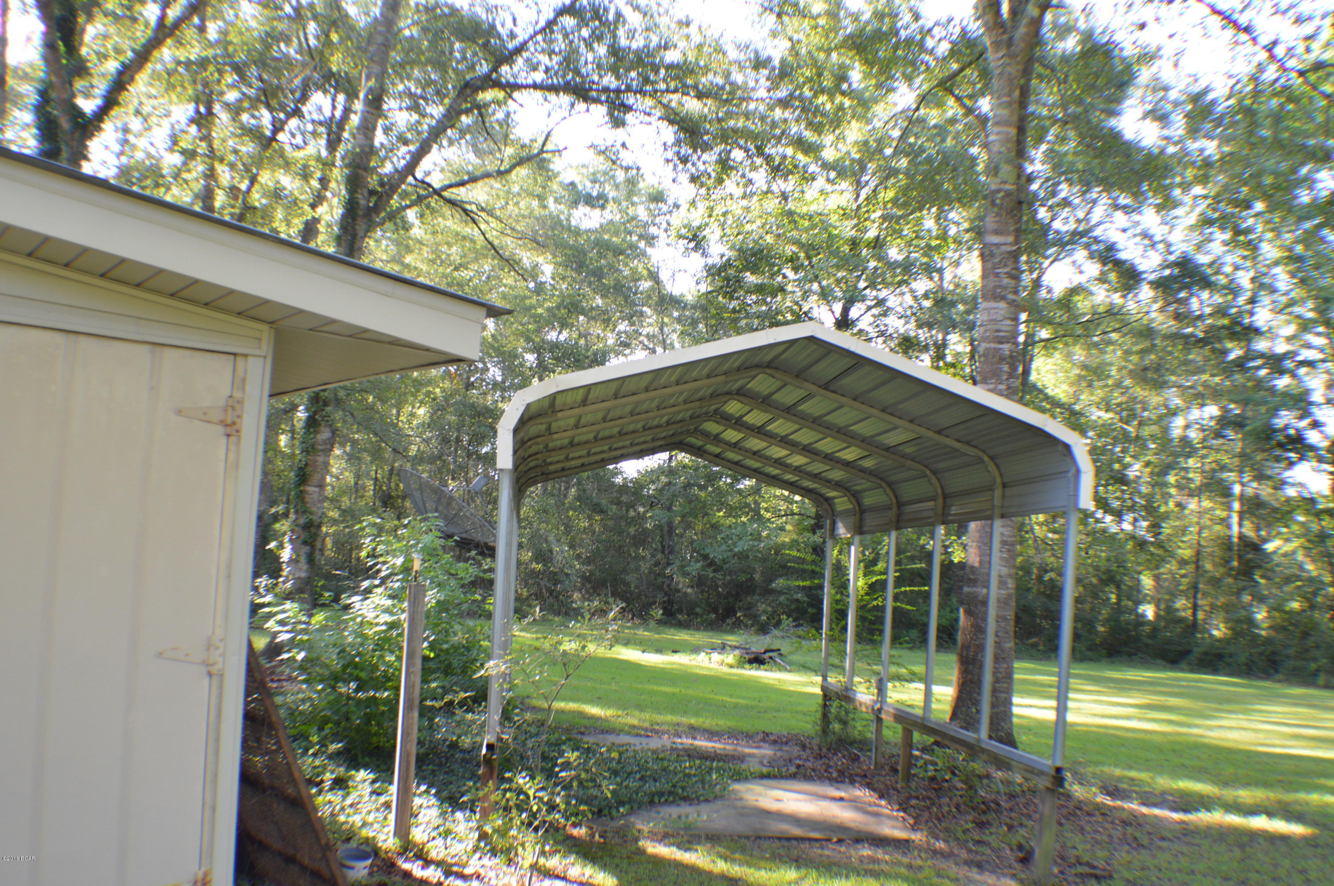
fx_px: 1555
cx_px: 667
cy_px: 443
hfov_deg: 46.4
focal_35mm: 42
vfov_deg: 31.8
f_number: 4.5
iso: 400
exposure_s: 1/80
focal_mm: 28
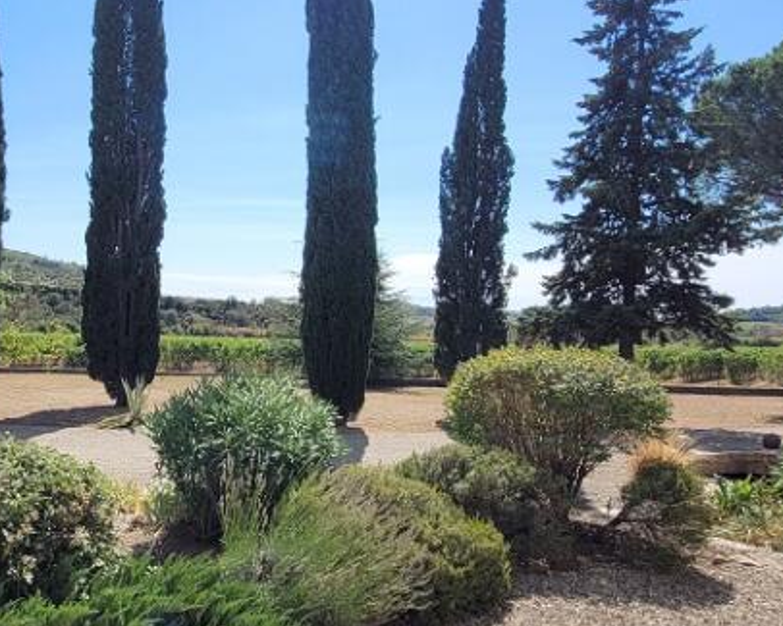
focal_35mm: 32
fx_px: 742
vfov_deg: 45.8
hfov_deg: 53.8
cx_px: 226
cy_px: 320
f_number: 2.2
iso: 40
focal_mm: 1.74
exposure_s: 1/1509
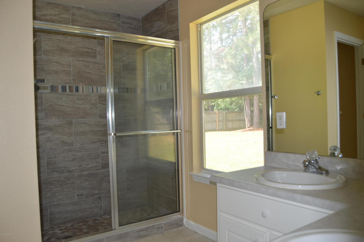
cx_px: 182
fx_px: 273
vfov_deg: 47.9
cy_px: 121
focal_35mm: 27
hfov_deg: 67.4
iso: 320
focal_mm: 18
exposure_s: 1/125
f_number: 4
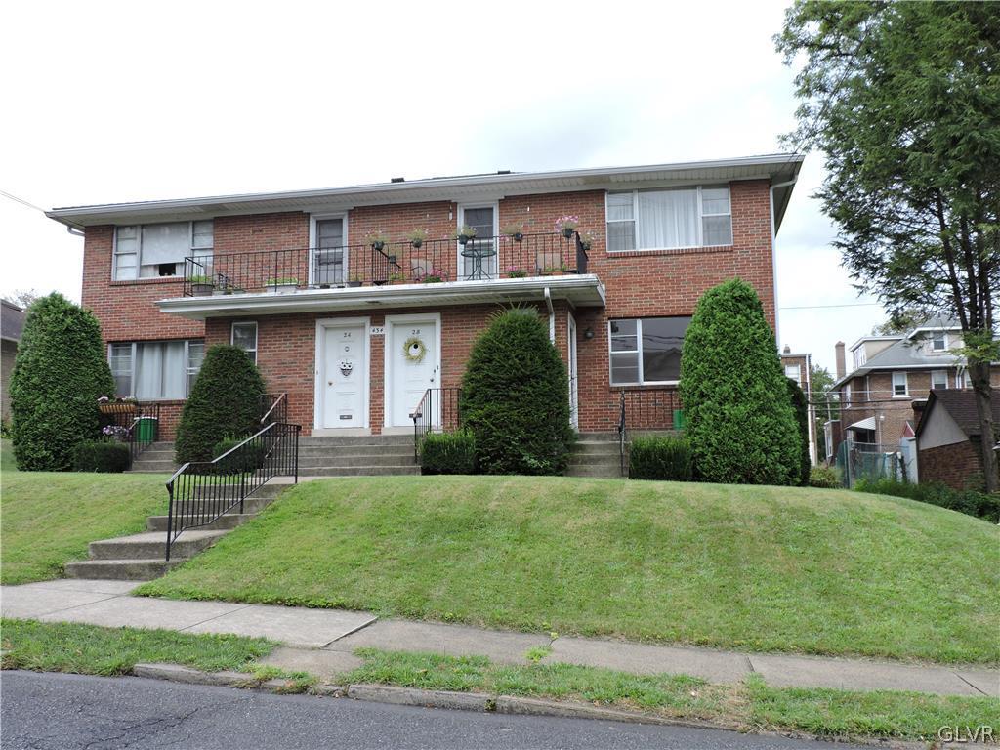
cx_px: 500
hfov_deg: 55.4
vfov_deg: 42.9
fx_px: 953
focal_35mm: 33
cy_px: 375
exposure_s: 1/320
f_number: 3.2
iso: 100
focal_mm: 5.9
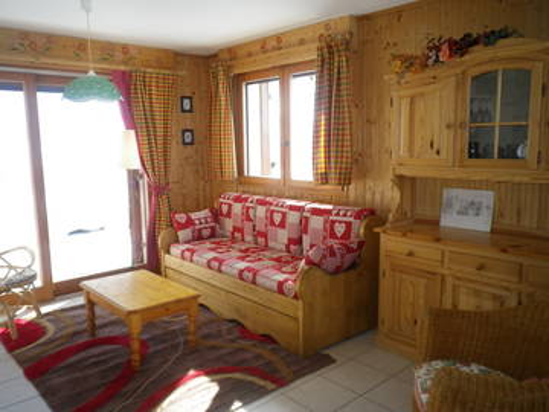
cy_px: 206
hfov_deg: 63.4
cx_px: 274
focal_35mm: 28
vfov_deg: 49.7
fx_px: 444
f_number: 3.5
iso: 100
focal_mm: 5.05
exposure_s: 1/50
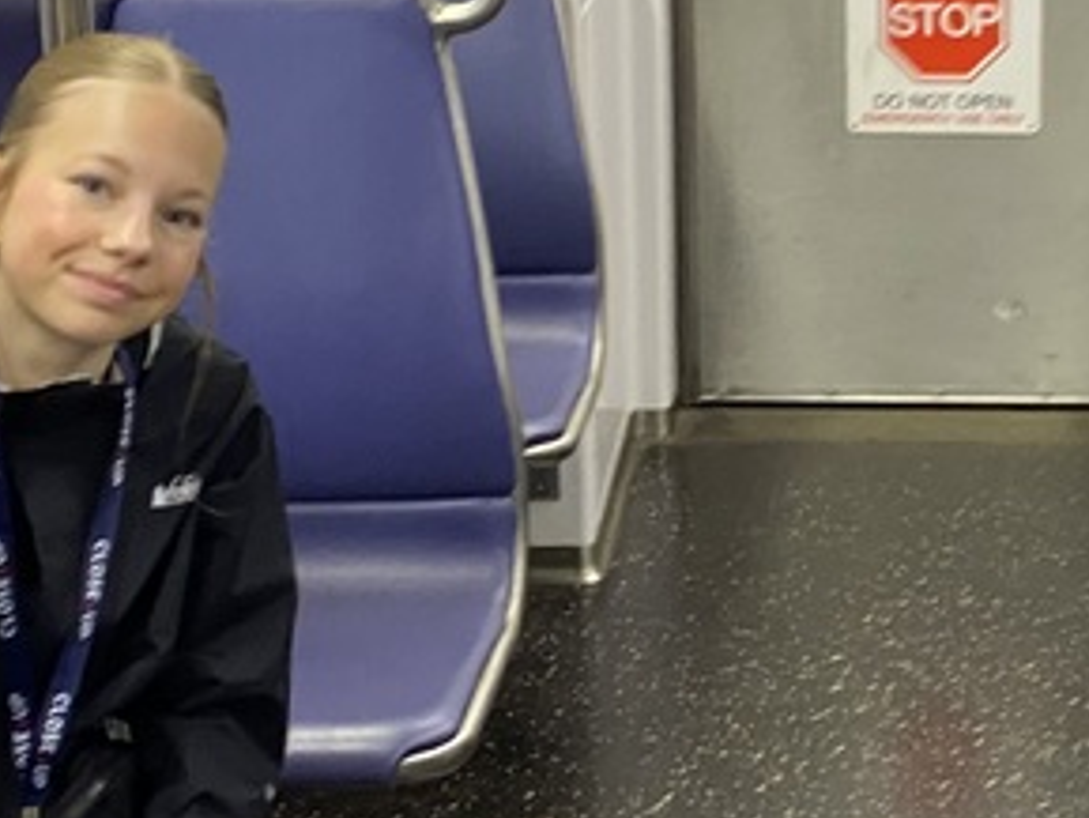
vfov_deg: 15.9
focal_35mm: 92
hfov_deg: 20.9
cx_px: 938
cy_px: 143
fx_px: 2895
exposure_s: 1/60
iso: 250
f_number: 1.8
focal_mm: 4.25
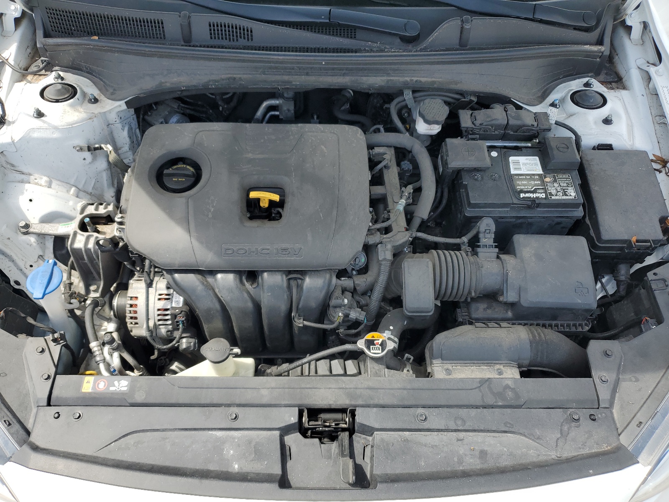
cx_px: 334
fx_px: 502
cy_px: 251
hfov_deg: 67.3
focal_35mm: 26
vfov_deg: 53.1
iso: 50
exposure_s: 1/833
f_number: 1.5
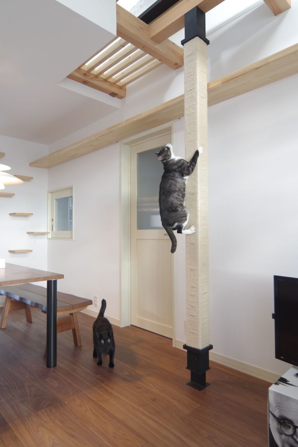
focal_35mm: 22
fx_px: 274
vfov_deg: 78.6
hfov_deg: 57.1
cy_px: 224
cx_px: 149
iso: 400
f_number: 4
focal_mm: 15
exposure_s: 1/15
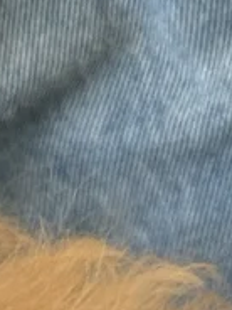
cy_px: 997
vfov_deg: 5.0
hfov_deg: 3.9
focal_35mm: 375
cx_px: -281
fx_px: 3351
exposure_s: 1/85
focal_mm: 6.76
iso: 100
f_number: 1.78
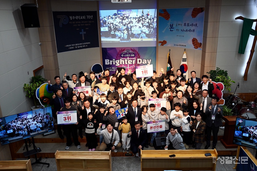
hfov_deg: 59.5
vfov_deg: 41.7
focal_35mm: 32
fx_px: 225
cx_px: 128
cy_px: 86
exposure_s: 1/125
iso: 900
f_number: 4
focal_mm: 21
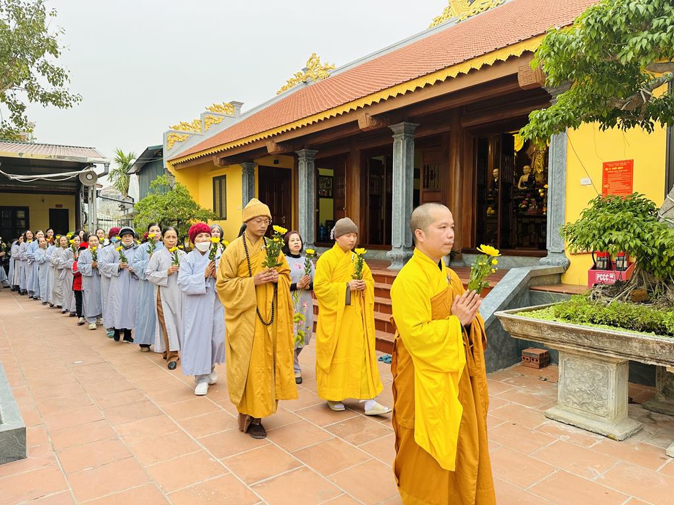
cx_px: 337
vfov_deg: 56.8
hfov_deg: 71.6
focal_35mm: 24
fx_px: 467
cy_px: 252
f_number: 1.78
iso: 80
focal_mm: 6.86
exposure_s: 1/361
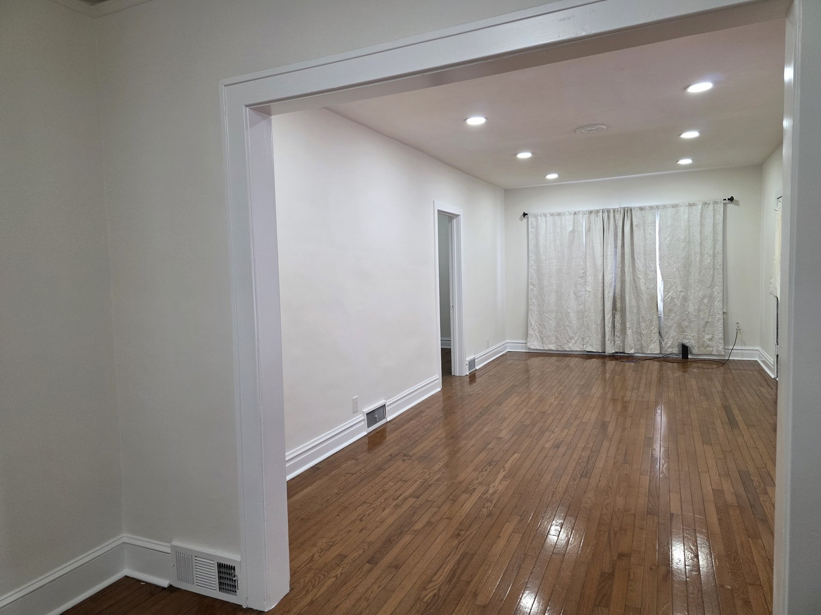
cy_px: 308
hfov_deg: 73.9
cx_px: 410
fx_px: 545
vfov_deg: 58.9
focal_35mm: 23
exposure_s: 1/120
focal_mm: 6.3
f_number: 1.7
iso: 250
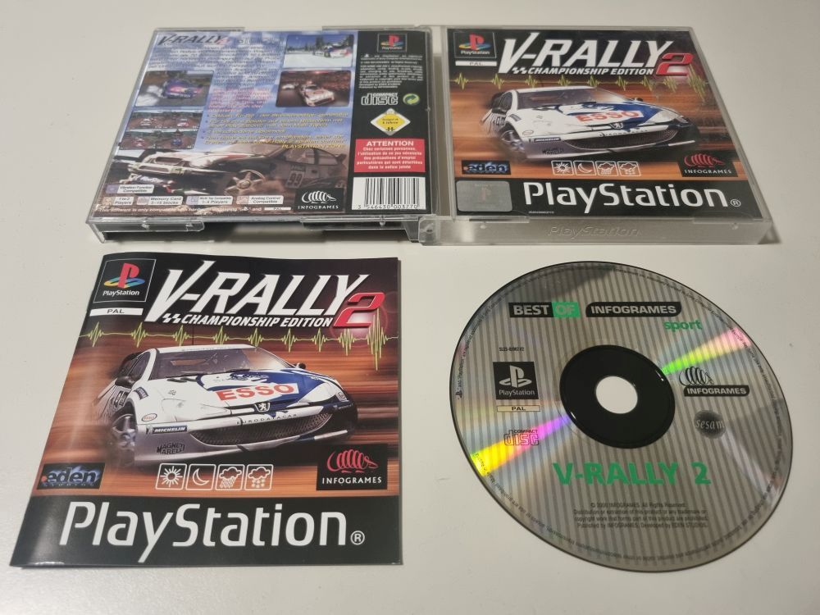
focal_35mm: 26
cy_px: 308
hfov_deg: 67.3
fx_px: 616
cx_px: 410
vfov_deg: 53.1
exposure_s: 1/50
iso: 400
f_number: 1.8
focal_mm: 5.4
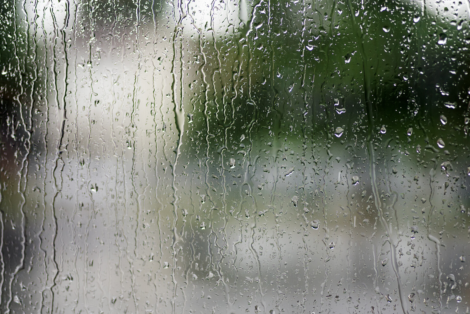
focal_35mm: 100
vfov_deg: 13.7
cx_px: 235
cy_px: 157
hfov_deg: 20.4
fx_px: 1306
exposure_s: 1/320
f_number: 3.2
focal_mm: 100
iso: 1600
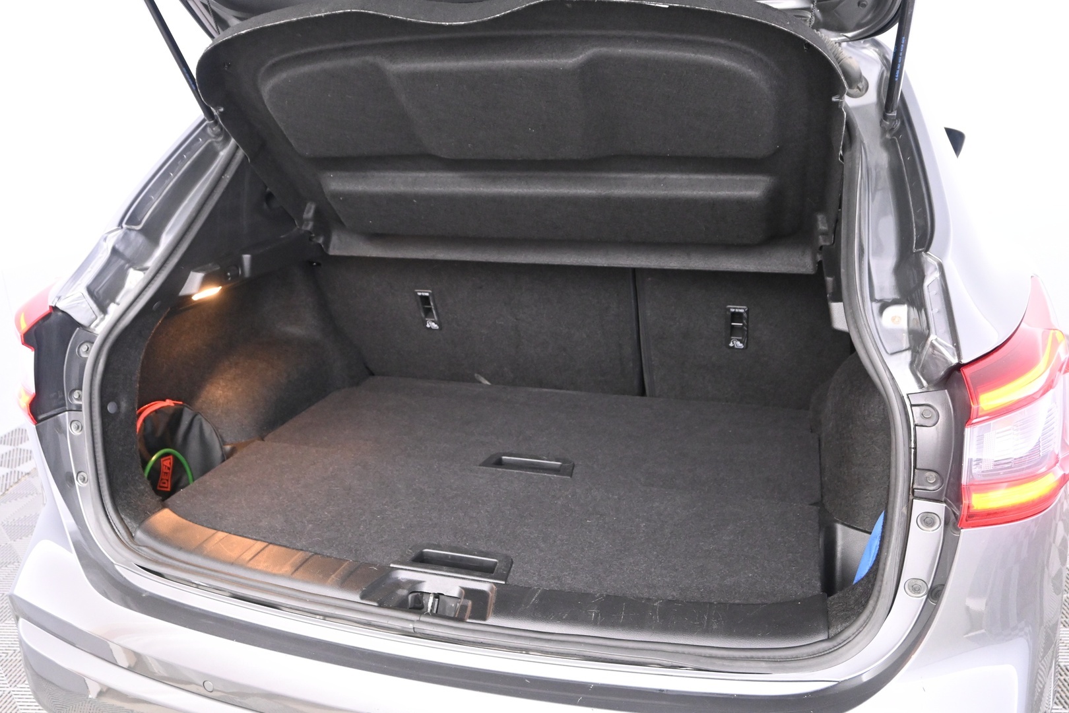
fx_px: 868
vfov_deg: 44.6
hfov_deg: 63.2
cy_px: 356
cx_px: 534
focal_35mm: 29
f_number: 5
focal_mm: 19.5
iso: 2500
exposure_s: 1/20
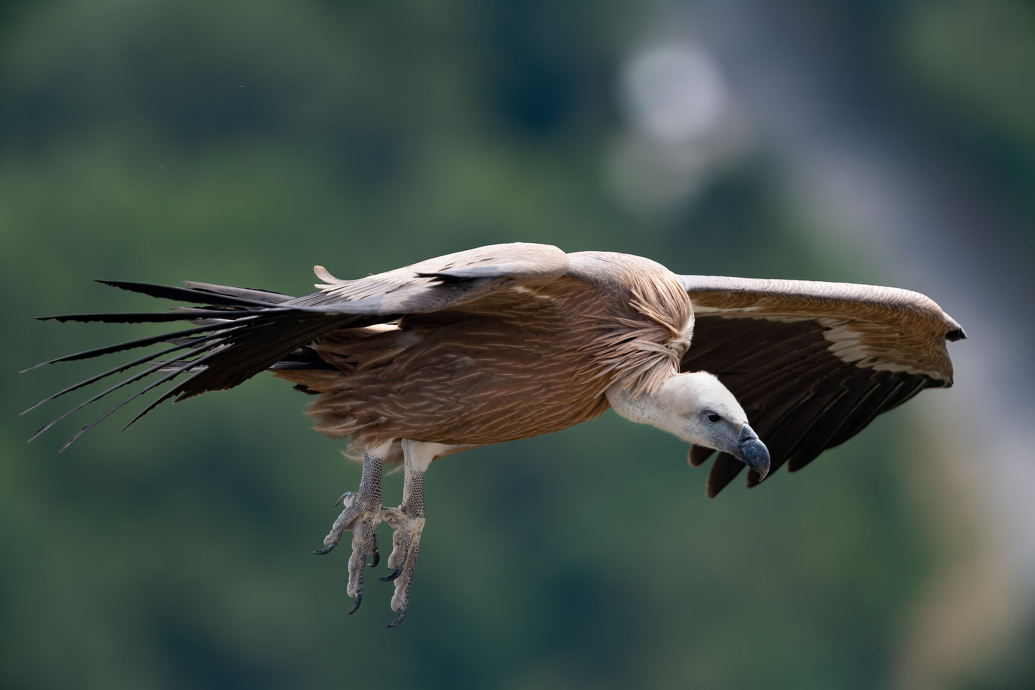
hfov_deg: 2.9
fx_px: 20123
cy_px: 345
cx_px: 518
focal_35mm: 700
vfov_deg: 2.0
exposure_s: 1/3200
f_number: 5.6
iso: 1100
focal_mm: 700
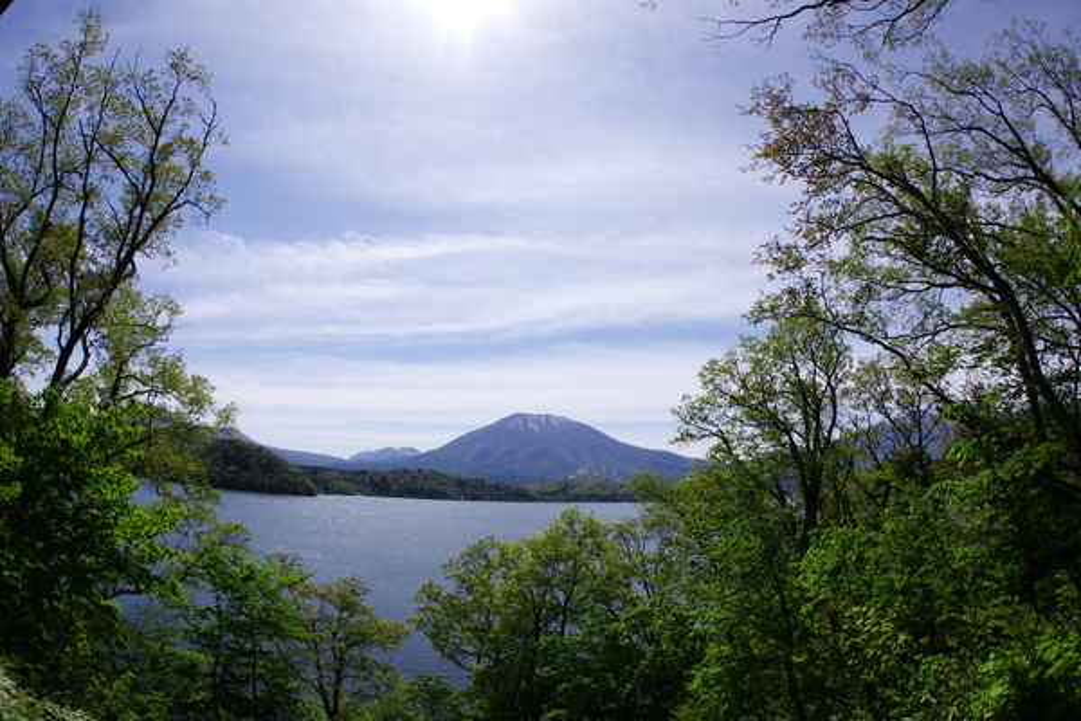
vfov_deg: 64.6
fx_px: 570
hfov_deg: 86.9
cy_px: 360
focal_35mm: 19
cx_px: 540
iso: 800
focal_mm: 13
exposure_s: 1/2500
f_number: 11
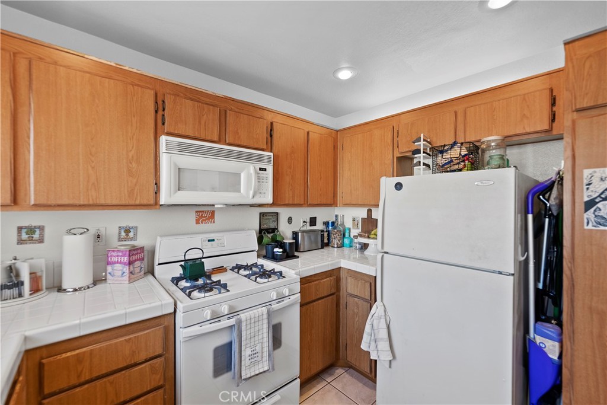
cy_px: 202
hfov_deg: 104.2
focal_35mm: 14
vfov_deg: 81.2
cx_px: 304
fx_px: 236
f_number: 2.8
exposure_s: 1/50
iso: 160
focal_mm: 14
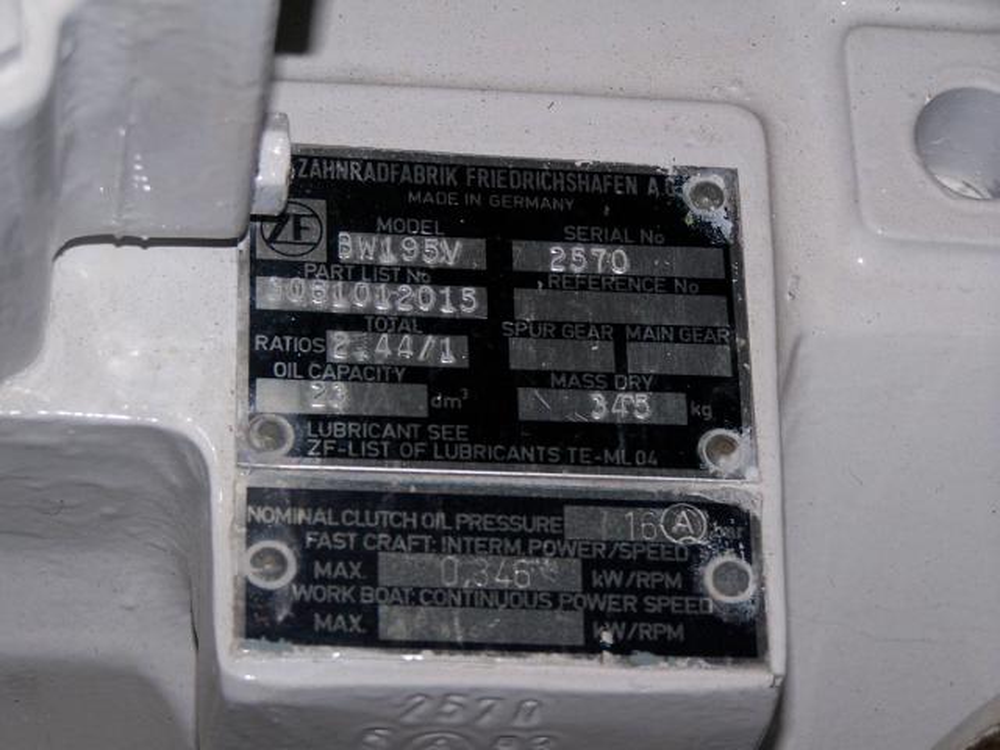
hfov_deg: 15.4
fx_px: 3698
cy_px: 375
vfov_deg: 11.6
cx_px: 500
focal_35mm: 128
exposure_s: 1/90
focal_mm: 21.2
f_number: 3.2
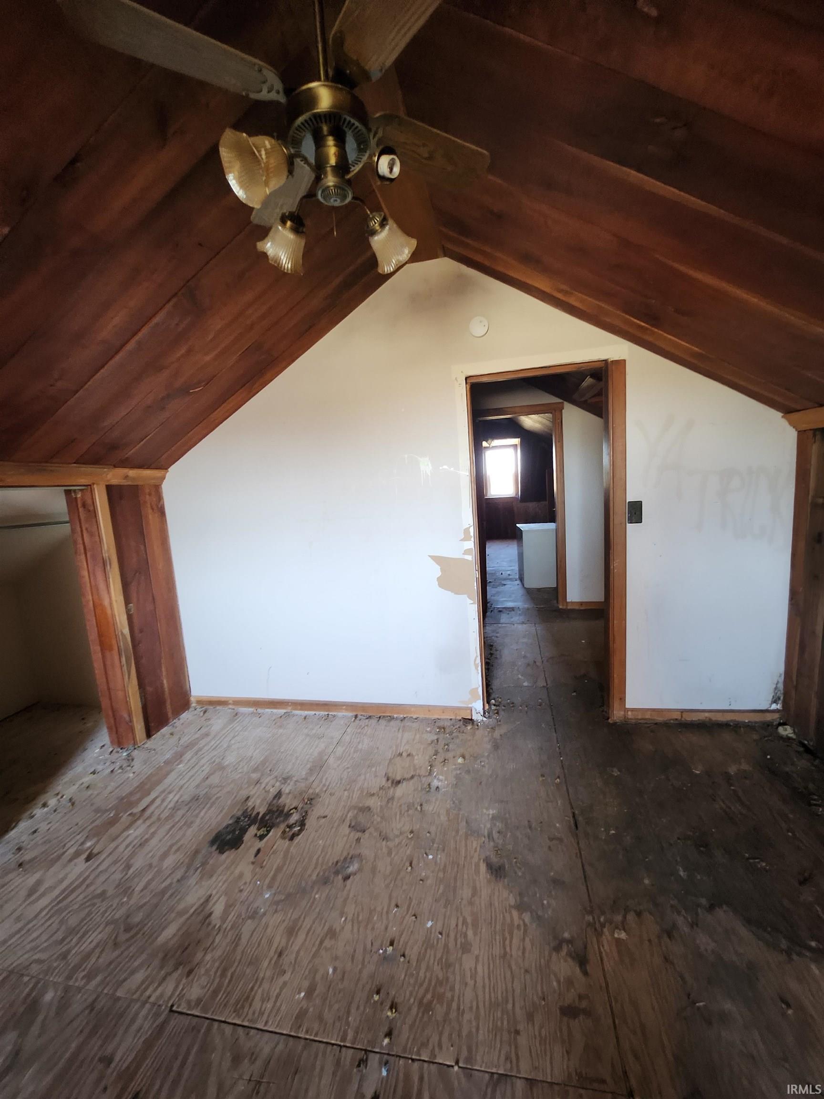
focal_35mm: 13
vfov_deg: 106.2
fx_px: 413
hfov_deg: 89.9
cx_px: 412
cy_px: 550
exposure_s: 1/30
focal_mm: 1.7
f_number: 2.2
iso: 320
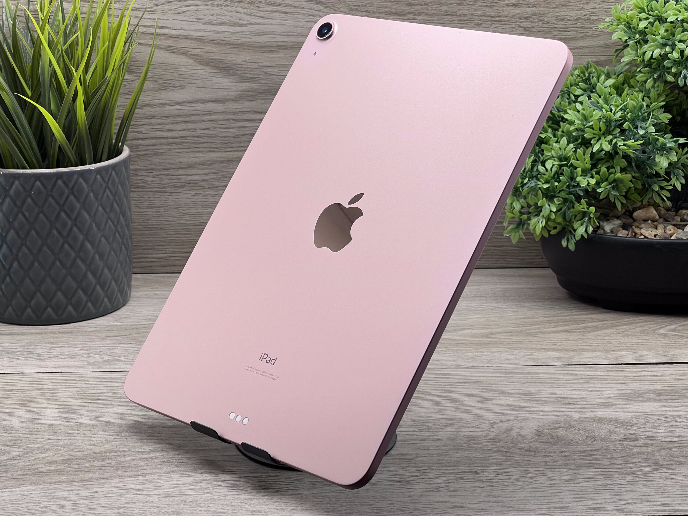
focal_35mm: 77
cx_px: 344
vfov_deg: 19.1
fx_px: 1530
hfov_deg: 25.3
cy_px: 258
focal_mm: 9
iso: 40
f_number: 2.8
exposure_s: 1/100
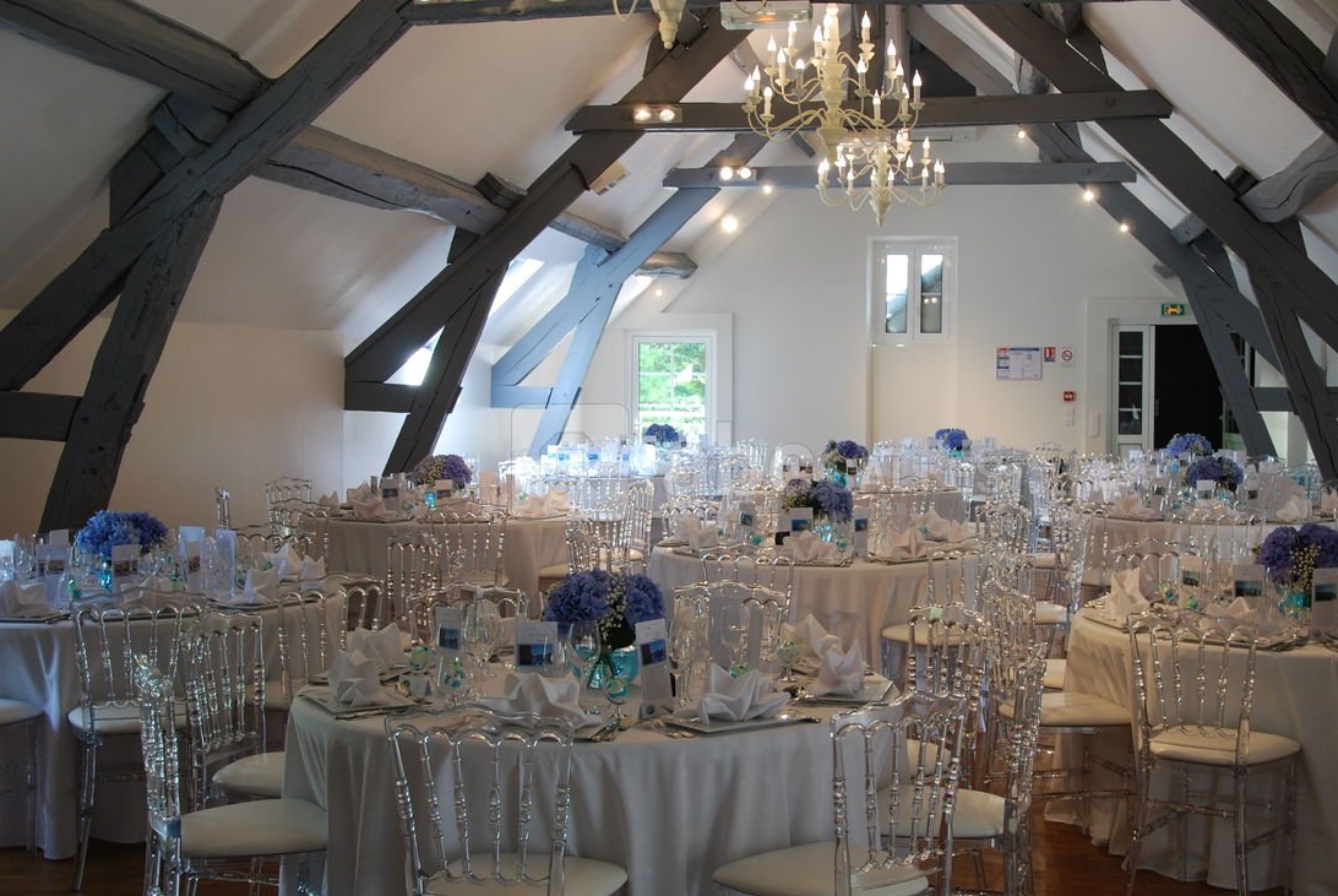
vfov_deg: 28.1
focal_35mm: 48
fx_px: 1786
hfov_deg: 41.0
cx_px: 758
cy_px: 463
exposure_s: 1/40
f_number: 4
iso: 200
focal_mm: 26
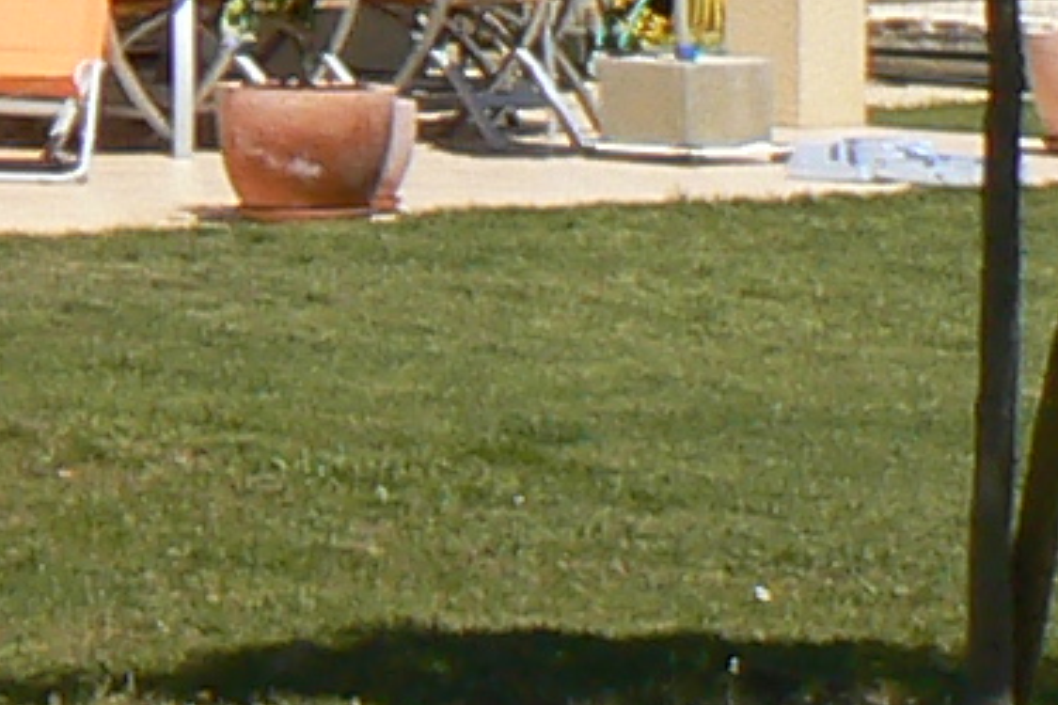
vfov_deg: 4.5
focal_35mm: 305
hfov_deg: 6.4
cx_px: -1738
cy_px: -544
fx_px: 8963
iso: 80
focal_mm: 6.4
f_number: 8
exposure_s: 1/400
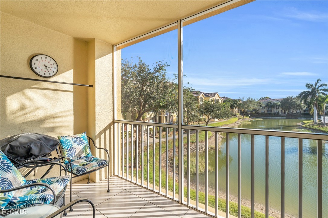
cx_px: 164
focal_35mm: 16
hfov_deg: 96.8
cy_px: 109
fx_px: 146
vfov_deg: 73.7
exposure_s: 1/320
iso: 200
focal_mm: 16
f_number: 9
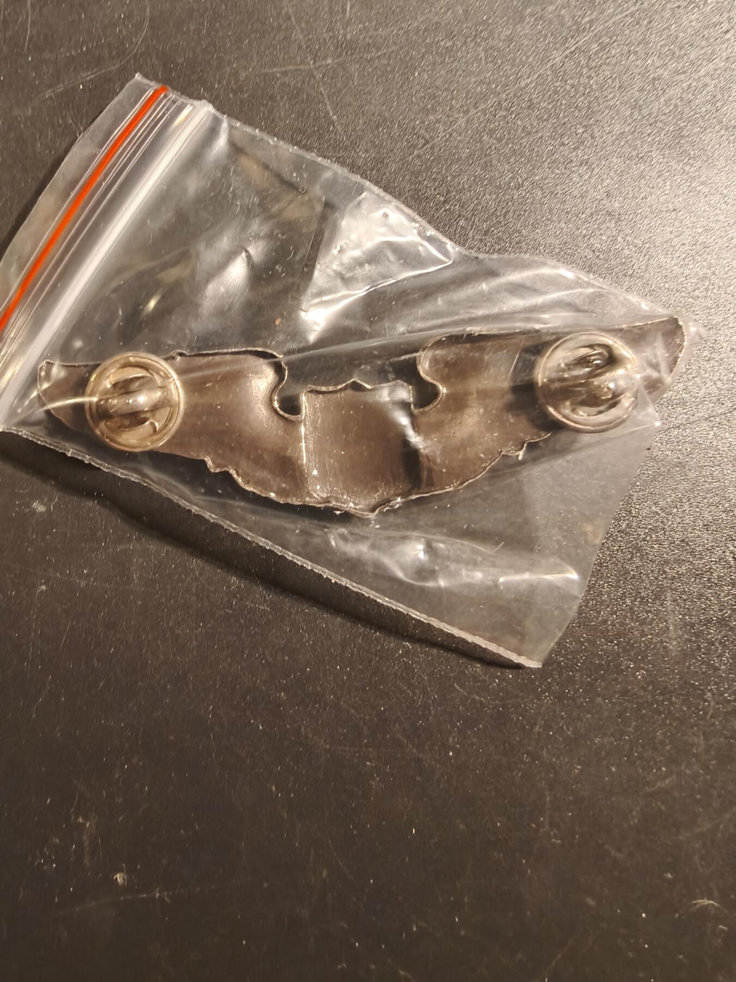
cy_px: 491
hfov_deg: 58.9
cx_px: 368
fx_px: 652
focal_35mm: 23
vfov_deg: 73.9
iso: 320
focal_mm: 2.32
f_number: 2
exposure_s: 1/50
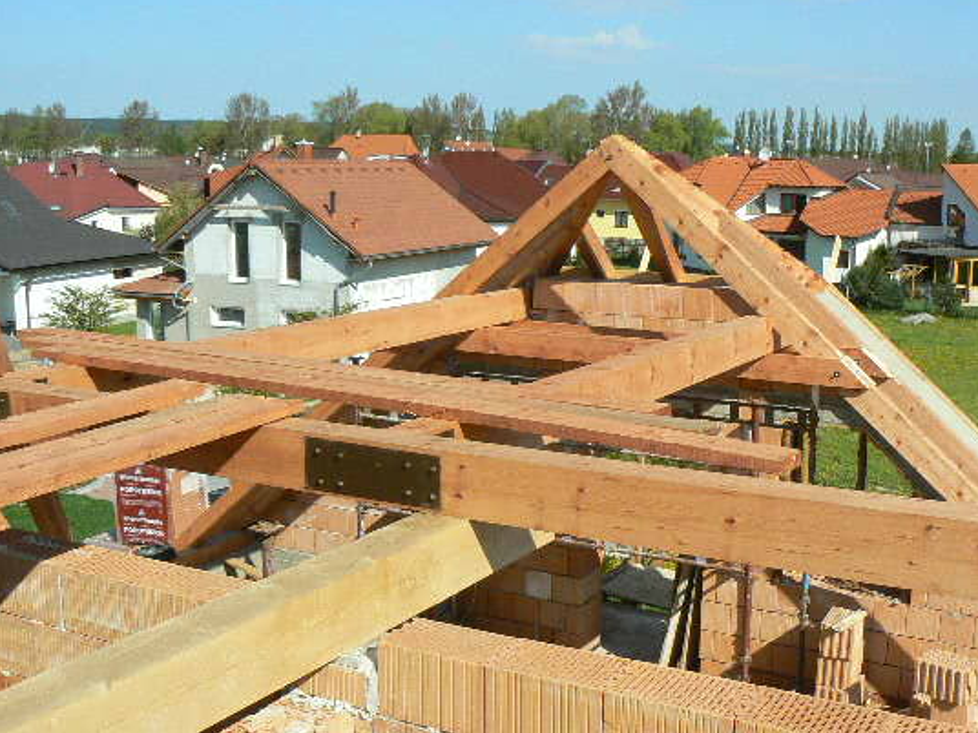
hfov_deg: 43.8
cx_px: 547
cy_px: 428
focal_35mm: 43
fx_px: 1215
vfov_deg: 33.5
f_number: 8
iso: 200
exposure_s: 1/800
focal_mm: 6
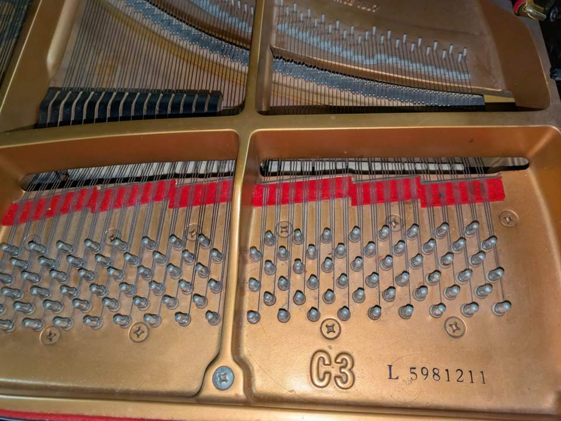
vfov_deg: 54.9
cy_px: 210
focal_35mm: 25
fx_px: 405
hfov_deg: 69.4
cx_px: 280
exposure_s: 1/60
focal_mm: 5.43
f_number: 1.89
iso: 179
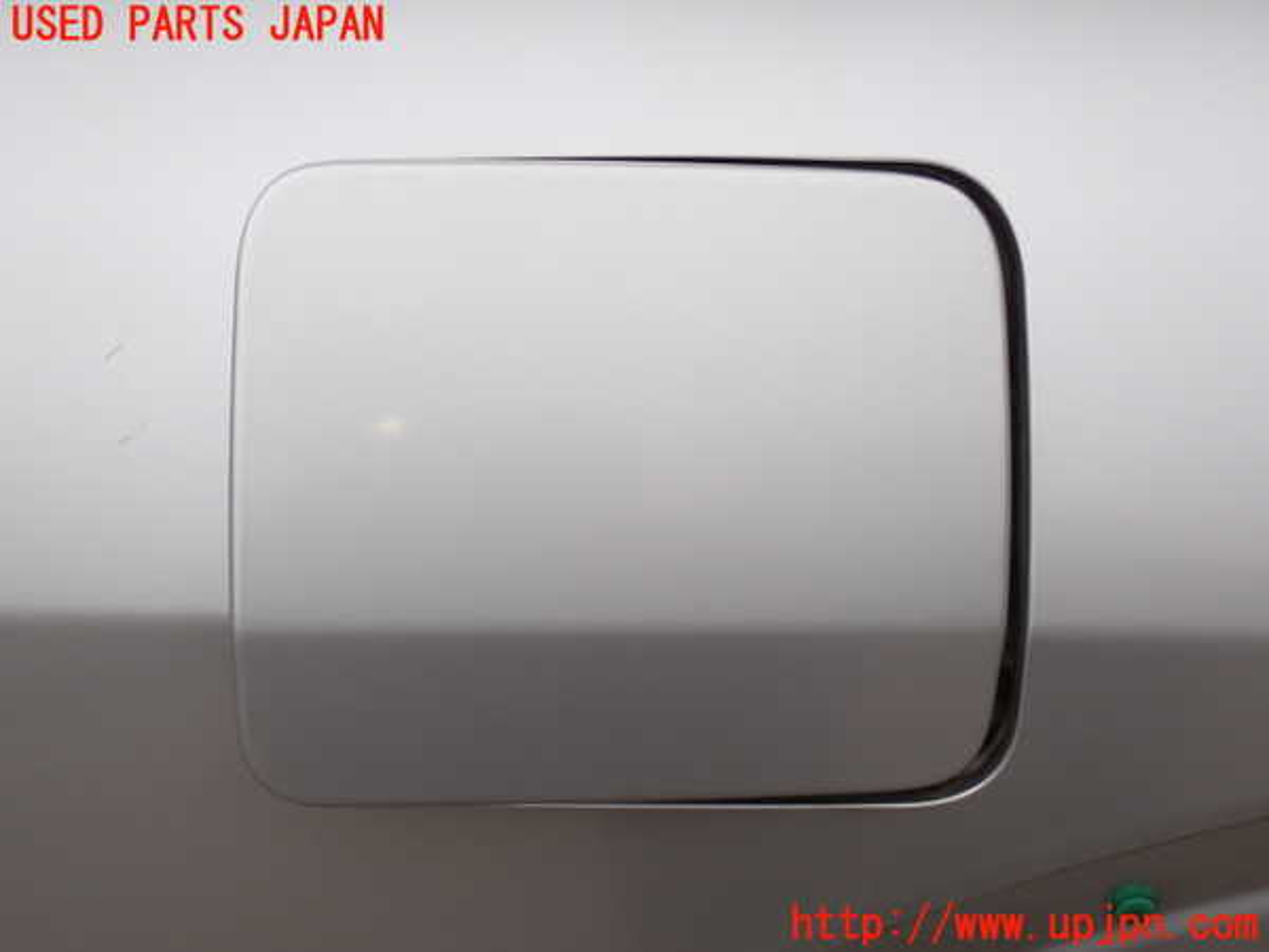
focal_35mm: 50
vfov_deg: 29.1
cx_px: 634
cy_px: 476
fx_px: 1833
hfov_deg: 38.2
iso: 100
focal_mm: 9.01
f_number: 4.5
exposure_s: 1/200
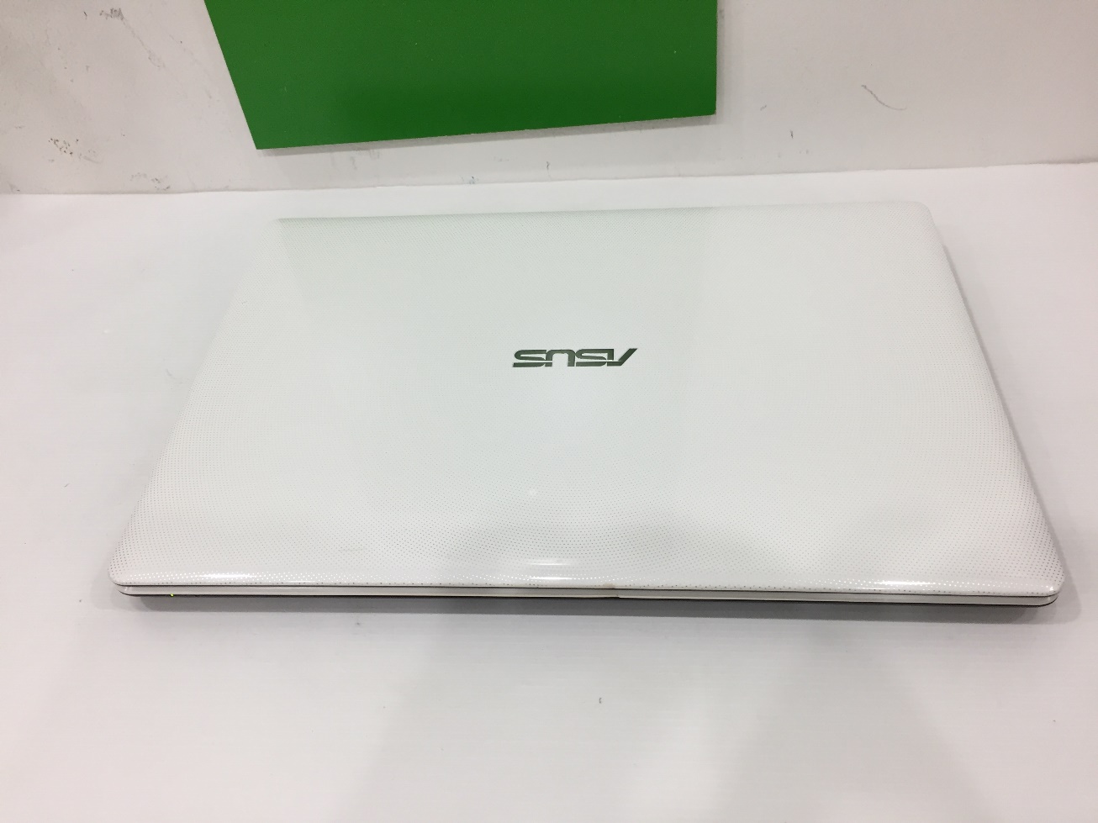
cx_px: 549
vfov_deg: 48.2
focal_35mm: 29
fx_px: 920
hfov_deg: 61.7
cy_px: 412
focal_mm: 4.15
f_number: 2.2
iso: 40
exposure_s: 1/33
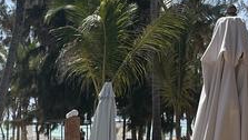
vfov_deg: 9.2
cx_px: -202
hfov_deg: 14.5
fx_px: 856
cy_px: 168
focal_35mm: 130
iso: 50
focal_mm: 5.1
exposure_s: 1/4651
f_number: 1.6
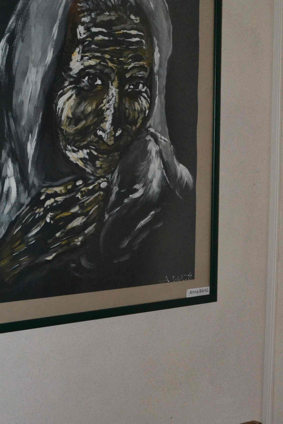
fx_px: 766
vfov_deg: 30.9
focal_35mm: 65
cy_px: 165
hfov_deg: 20.9
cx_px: 97
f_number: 3.8
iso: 1800
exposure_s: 1/60
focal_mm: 22
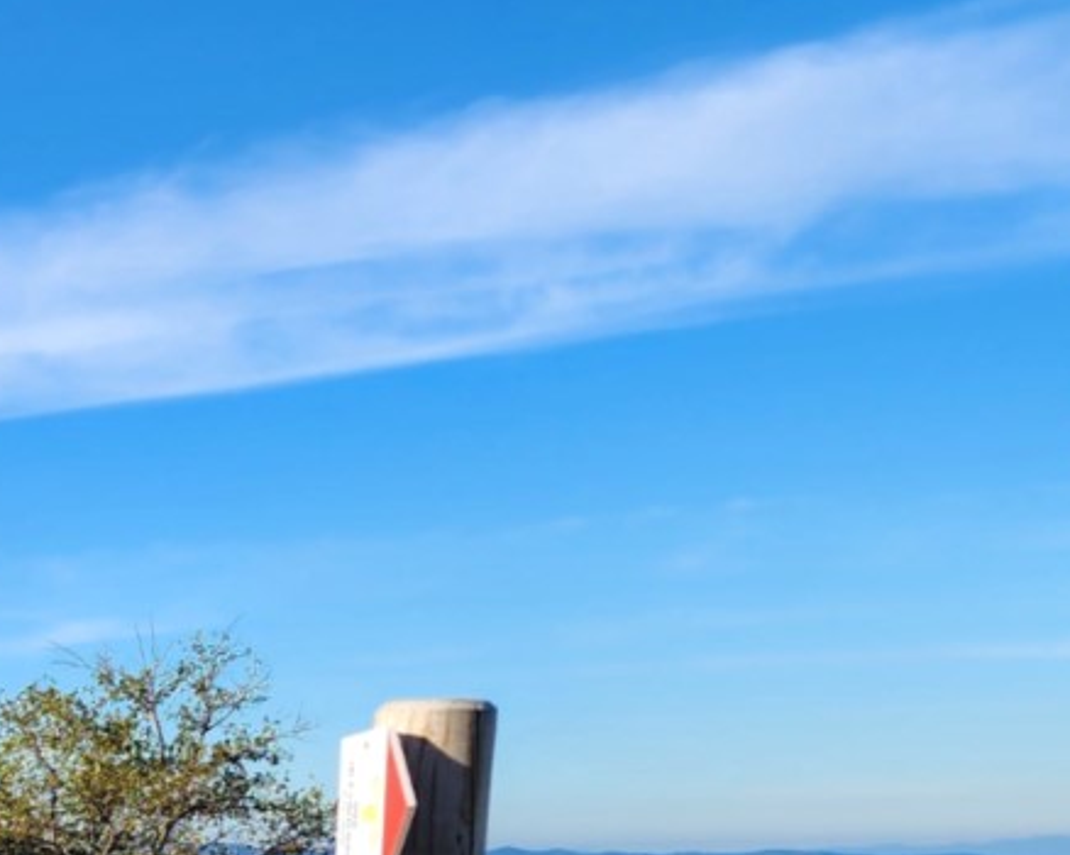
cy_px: 1287
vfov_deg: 16.9
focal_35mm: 82
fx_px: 2596
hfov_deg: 19.0
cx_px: -740
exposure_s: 1/688
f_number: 1.8
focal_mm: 6.4
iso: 12
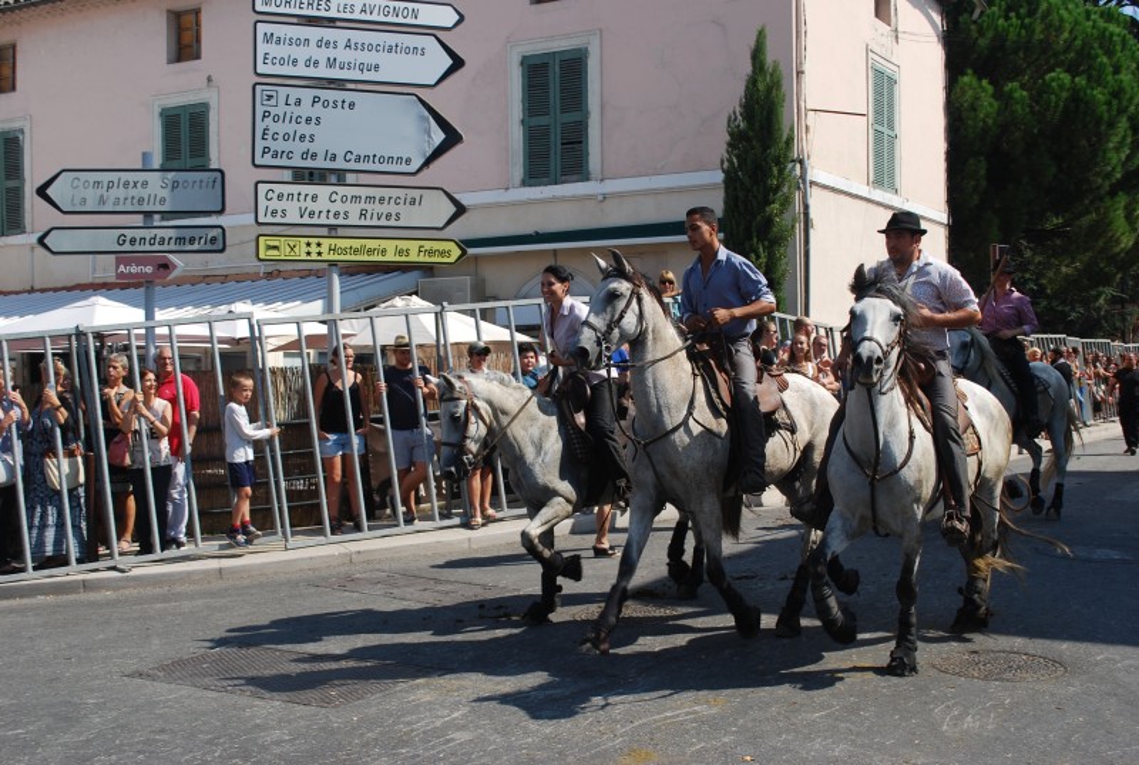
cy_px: 382
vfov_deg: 34.4
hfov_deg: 49.5
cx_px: 570
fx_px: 1236
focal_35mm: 39
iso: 100
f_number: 7.1
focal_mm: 26
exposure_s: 1/200
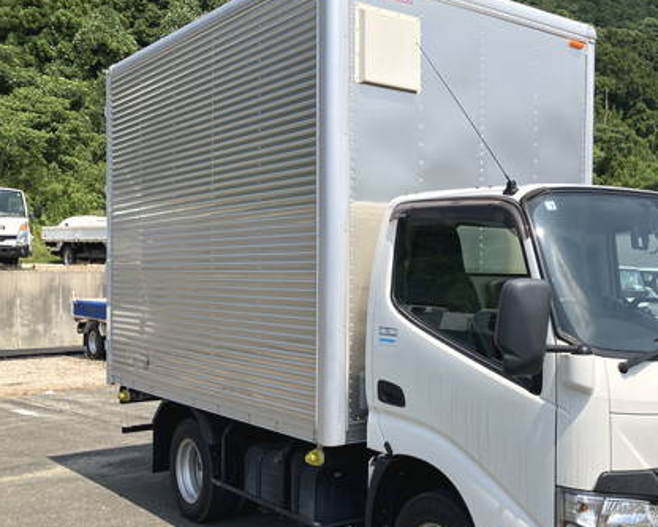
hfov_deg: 42.3
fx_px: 818
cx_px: 501
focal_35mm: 42
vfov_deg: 35.6
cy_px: 298
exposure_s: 1/2114
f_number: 1.8
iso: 32
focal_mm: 3.99
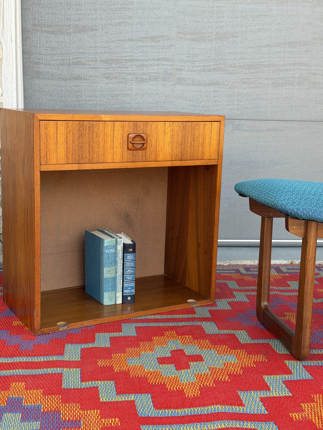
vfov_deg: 39.7
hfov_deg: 30.3
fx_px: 597
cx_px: 162
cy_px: 215
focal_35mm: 48
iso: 50
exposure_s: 1/139
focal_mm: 6.76
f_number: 1.78
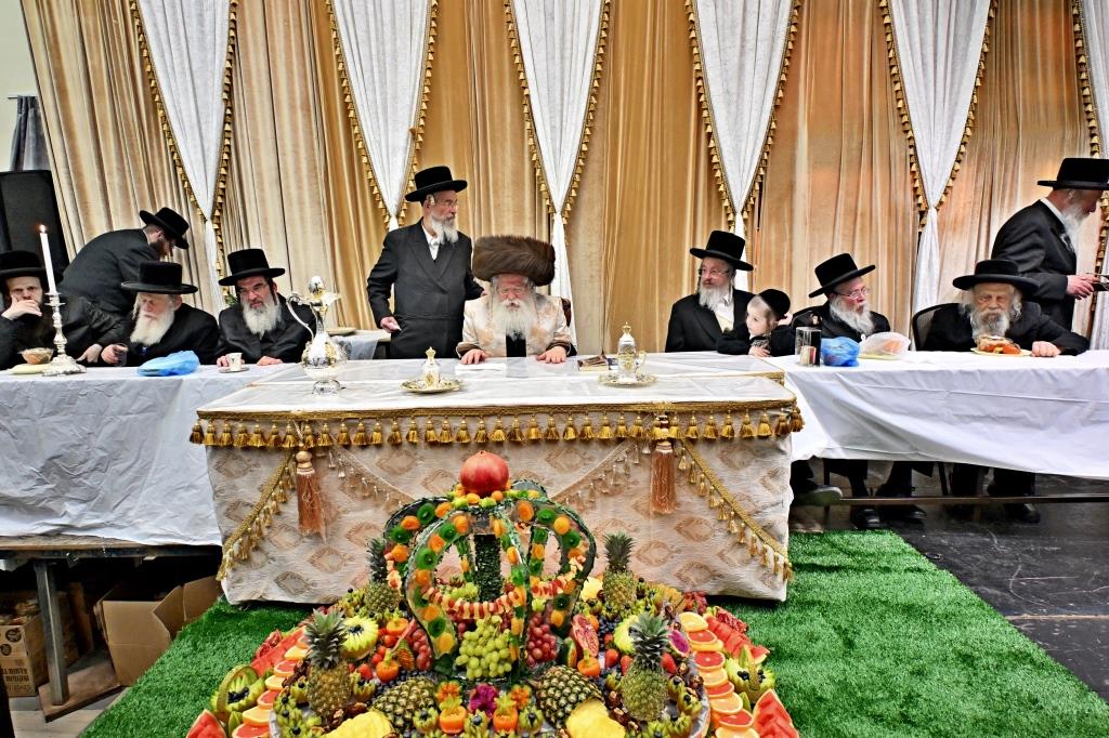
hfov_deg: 81.2
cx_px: 554
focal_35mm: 21
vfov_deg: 59.5
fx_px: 647
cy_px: 369
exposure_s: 1/200
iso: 800
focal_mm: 14
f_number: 3.8
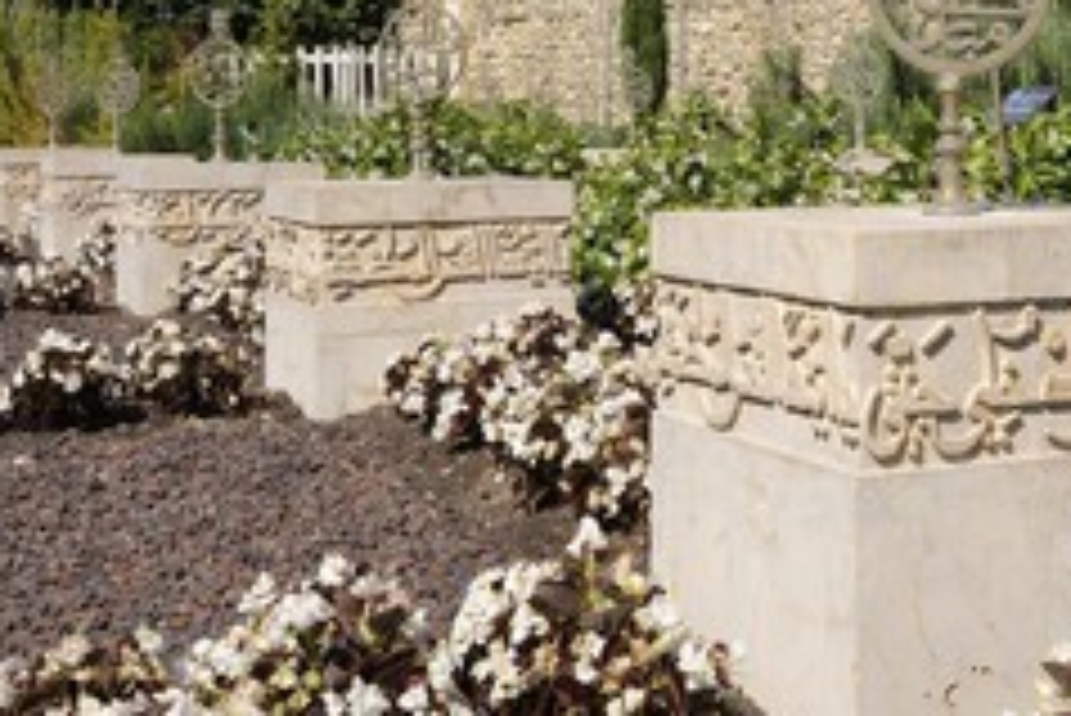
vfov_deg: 20.0
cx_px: 860
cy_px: 95
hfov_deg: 29.4
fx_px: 1994
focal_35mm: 67
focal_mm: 38
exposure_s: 1/160
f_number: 16
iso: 200
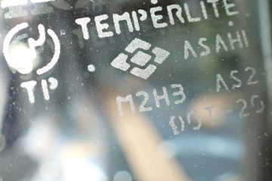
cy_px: 63
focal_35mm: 52
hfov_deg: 38.2
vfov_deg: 25.9
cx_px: 148
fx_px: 393
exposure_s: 1/100
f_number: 2.3
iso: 800
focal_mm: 5.4
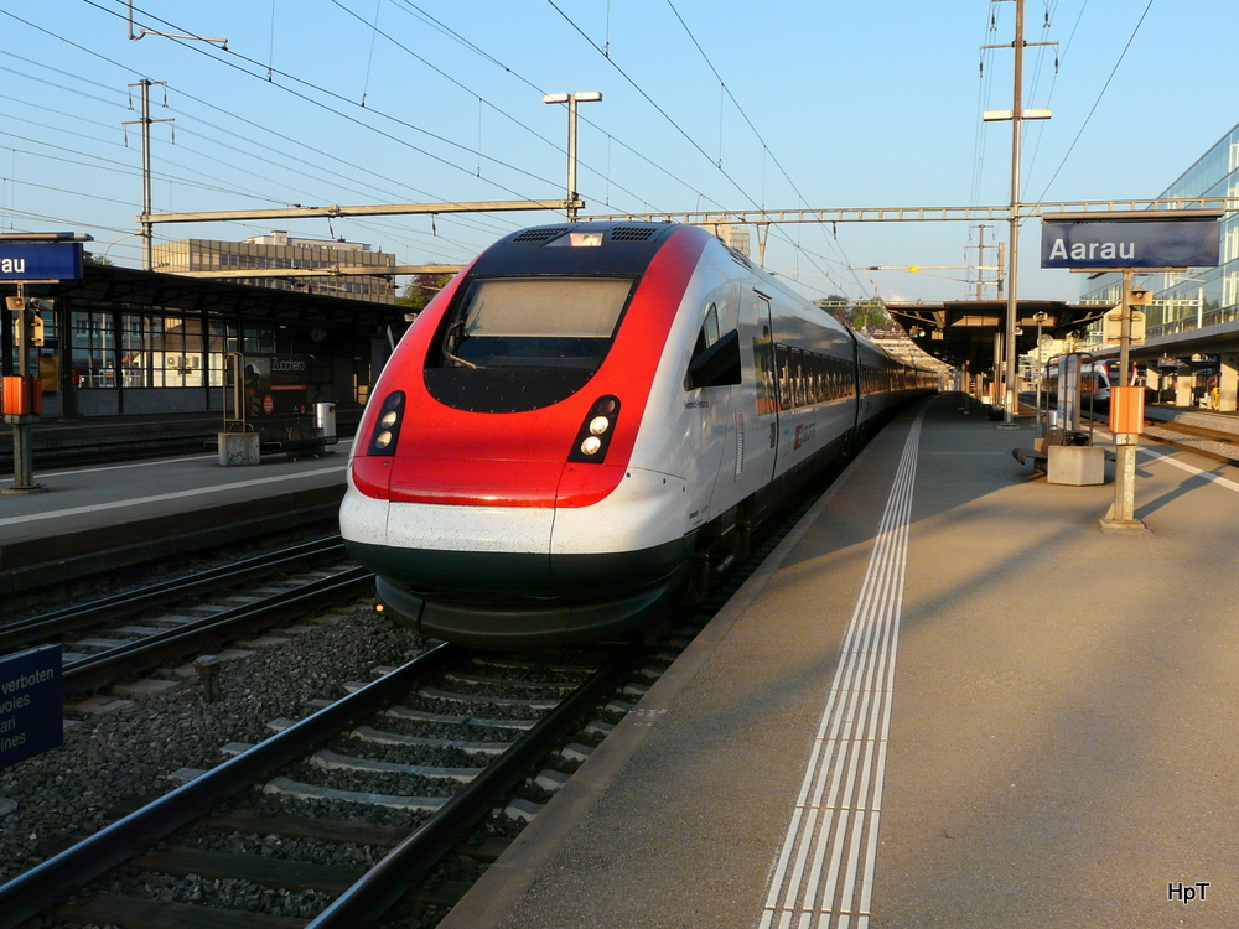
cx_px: 620
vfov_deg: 40.7
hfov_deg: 52.6
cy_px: 464
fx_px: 1253
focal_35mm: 35
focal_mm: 5.7
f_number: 4.5
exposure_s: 1/250
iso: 100
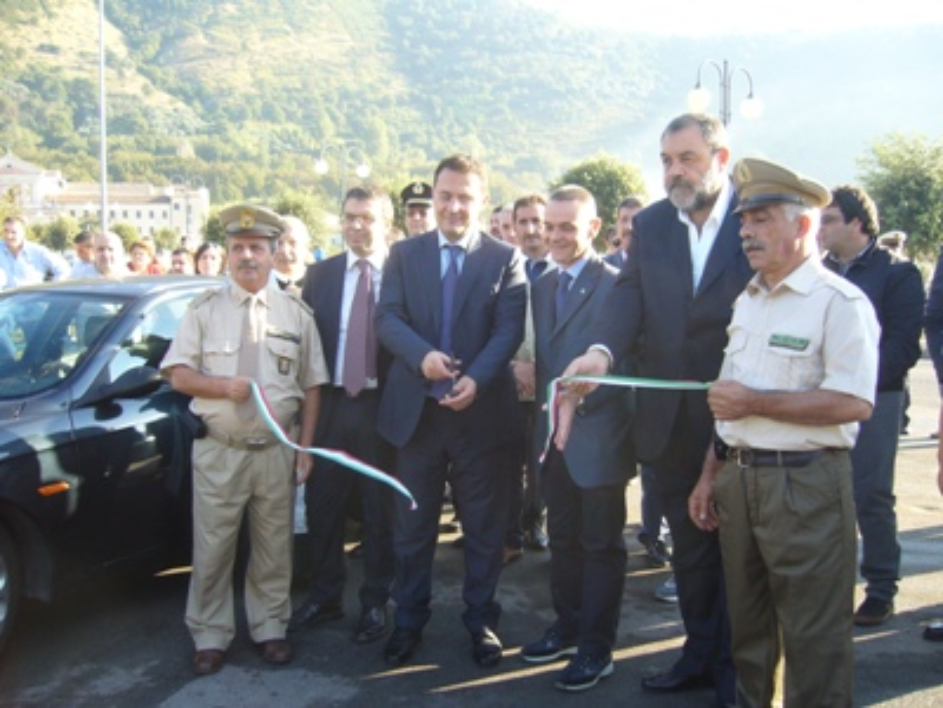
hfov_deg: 52.6
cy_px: 354
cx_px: 472
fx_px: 953
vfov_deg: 40.7
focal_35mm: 35
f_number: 2.8
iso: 80
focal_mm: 5.8
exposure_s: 1/100
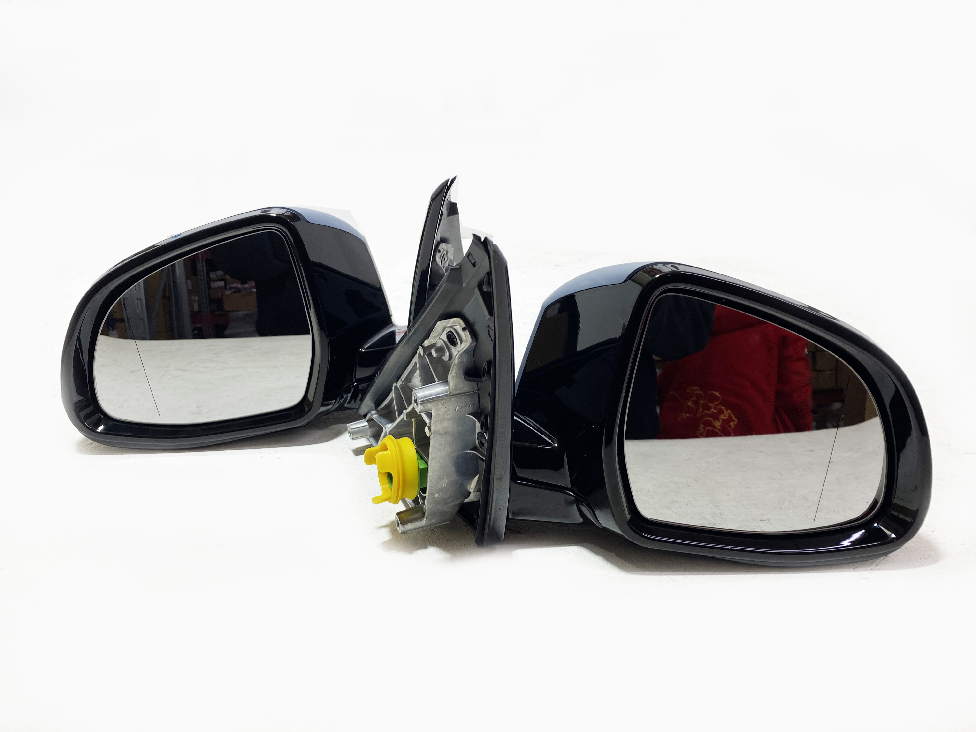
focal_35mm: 26
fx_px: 733
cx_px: 488
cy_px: 366
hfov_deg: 67.3
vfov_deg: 53.1
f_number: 1.8
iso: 40
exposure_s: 1/100
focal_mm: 4.25
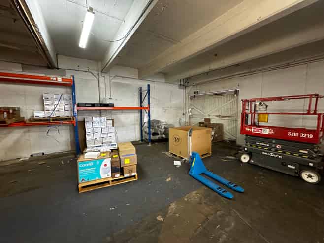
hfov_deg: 102.1
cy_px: 122
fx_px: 131
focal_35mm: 14
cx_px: 162
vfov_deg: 85.6
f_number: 2.2
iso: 640
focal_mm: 2.22
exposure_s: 1/50
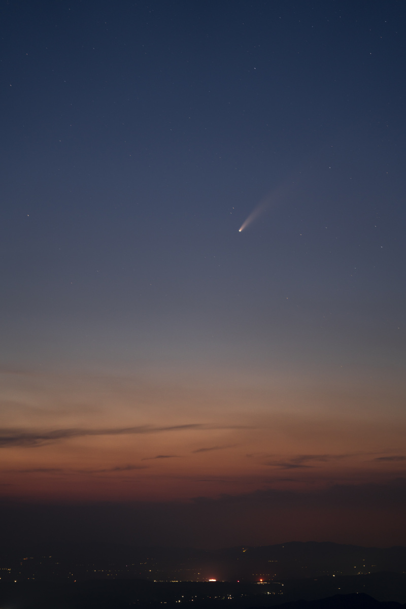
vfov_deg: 20.0
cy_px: 304
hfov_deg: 13.4
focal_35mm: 102
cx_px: 203
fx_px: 1725
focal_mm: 102
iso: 500
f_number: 2.8
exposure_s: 10
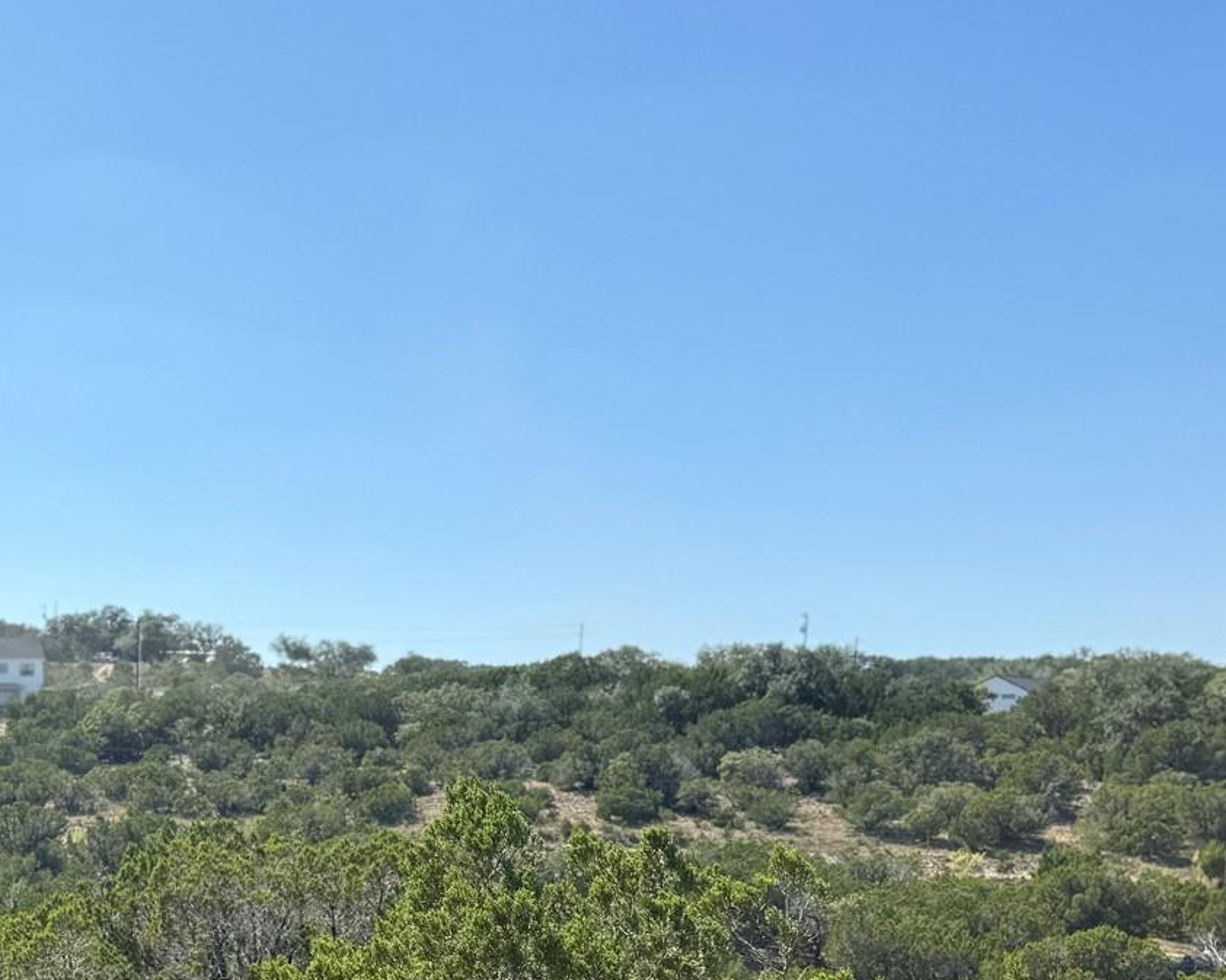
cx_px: 83
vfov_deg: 24.9
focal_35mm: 57
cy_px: 1057
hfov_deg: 31.2
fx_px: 2068
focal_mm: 6.76
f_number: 1.78
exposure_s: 1/3584
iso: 80
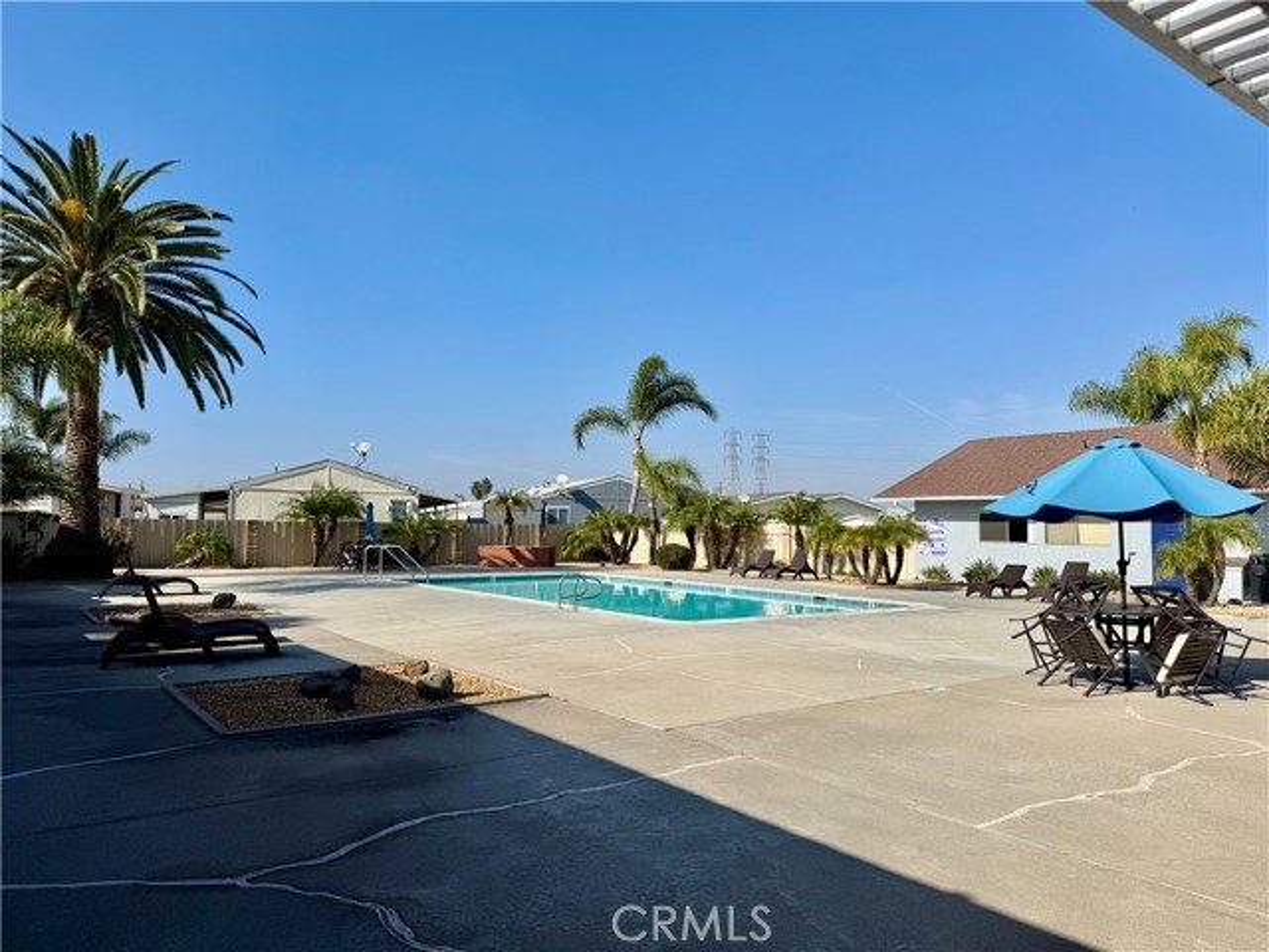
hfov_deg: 71.6
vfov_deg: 56.8
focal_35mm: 24
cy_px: 476
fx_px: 880
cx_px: 634
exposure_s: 1/7092
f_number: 1.78
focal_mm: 6.76
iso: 80
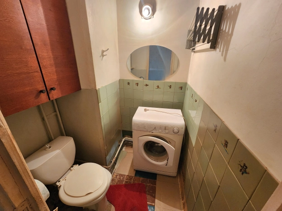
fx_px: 106
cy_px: 106
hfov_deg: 106.2
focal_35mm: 13
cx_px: 141
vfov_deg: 89.9
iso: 320
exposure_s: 1/50.3
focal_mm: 2.2
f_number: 2.2
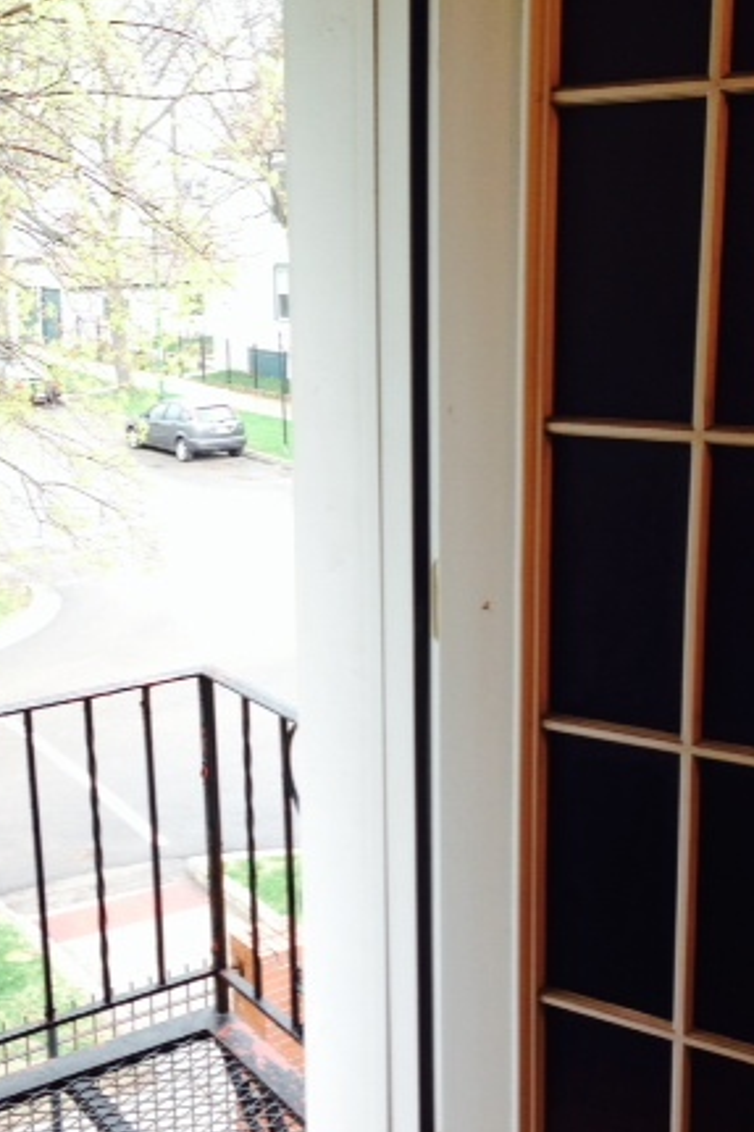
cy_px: 567
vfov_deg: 38.9
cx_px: 294
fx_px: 1603
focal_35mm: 51
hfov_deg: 26.4
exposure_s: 1/30
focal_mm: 4.12
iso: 50
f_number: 2.4
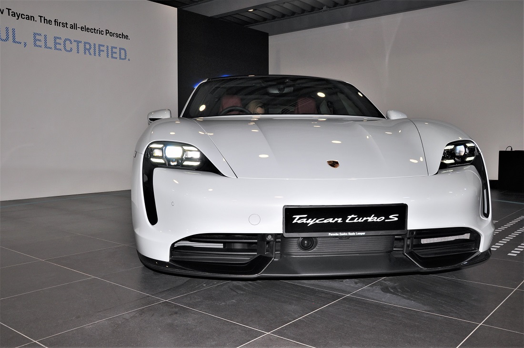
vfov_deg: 39.9
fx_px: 480
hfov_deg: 57.3
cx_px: 262
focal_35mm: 33
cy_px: 174
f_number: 9
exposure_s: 1/200
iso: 200
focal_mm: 22
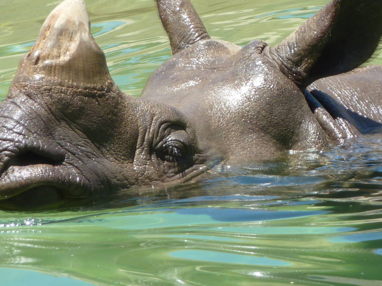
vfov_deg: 2.8
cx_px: 265
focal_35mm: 533
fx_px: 5879
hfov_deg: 3.7
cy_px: 122
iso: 80
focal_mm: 49.2
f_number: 4.9
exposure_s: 1/160
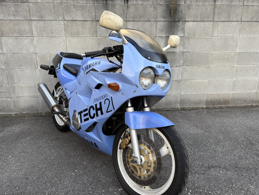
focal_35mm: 26
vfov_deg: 53.1
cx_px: 130
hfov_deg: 67.3
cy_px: 98
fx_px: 195
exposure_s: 1/188
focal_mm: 5.96
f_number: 1.6
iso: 40
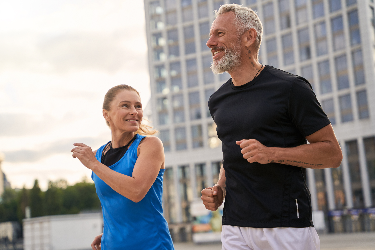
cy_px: 125
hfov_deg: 28.8
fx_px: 729
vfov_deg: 19.5
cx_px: 188
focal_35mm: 70
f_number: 3.2
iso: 500
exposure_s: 1/1250
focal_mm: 70
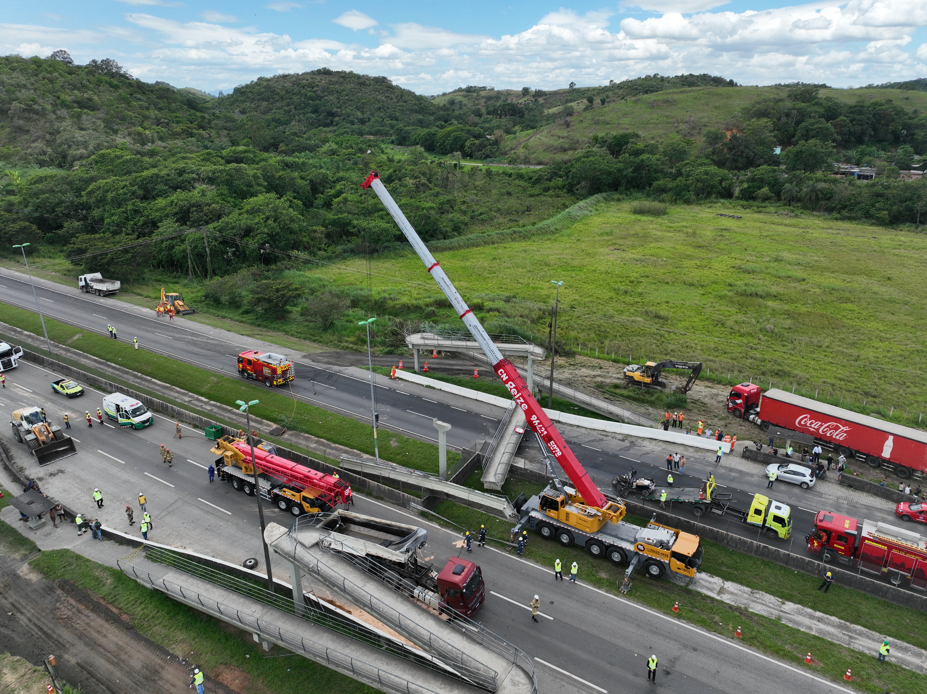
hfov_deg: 71.6
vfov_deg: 56.8
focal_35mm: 24
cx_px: 464
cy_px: 347
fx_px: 642
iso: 200
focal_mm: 12.29
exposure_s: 1/2000
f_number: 2.8
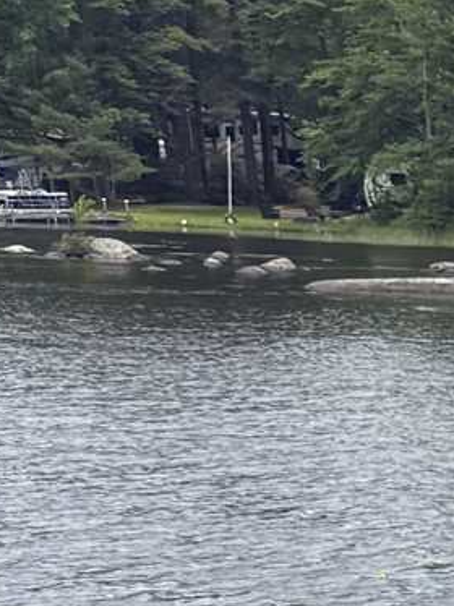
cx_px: 1302
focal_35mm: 148
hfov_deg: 8.6
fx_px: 2591
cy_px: 1269
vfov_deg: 11.7
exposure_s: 1/3584
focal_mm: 6.76
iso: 100
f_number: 1.78
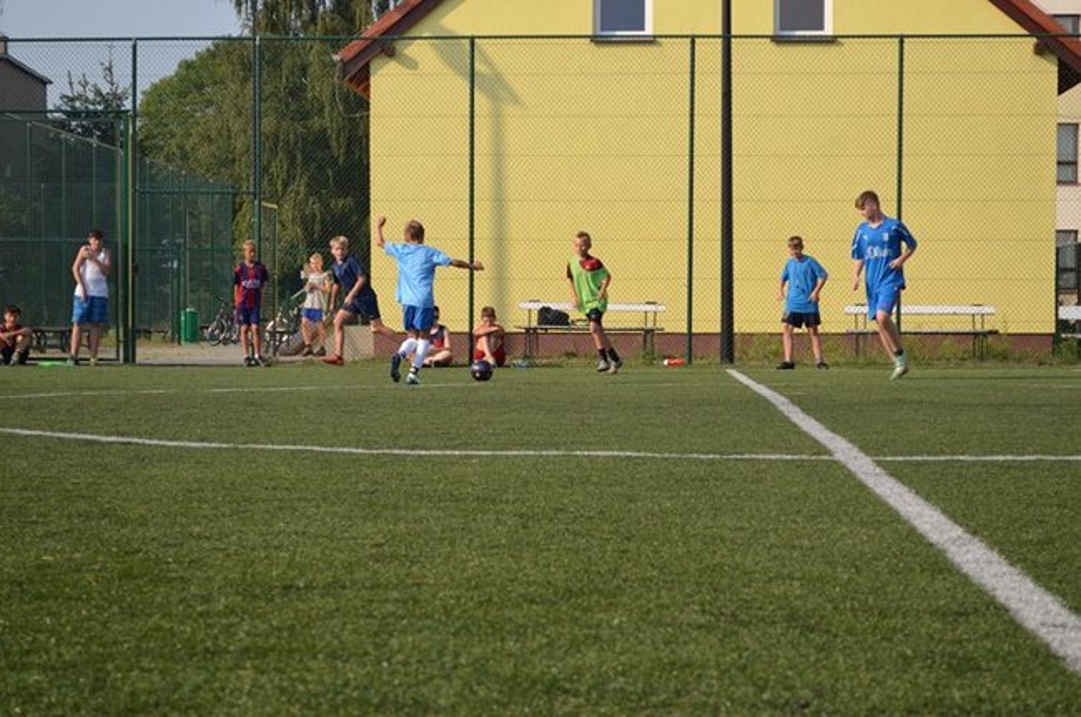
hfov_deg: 24.7
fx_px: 2473
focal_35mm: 82
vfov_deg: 16.5
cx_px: 540
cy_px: 358
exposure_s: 1/1250
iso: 400
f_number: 5.6
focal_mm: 55
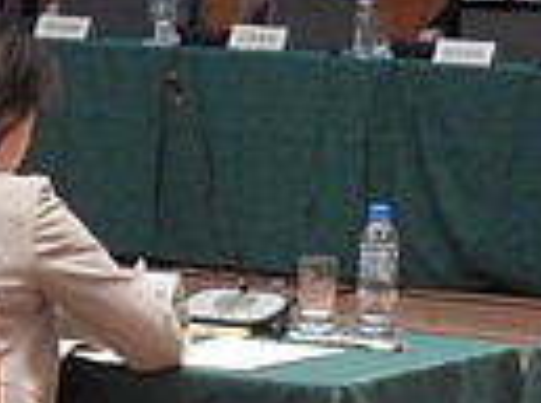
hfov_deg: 6.7
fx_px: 4613
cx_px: 143
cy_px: 428
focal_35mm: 296
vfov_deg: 5.0
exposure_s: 1/11.2
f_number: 4.1
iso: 400
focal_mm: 12.2
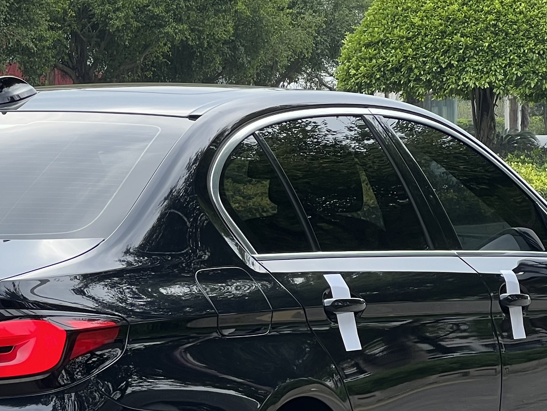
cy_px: 443
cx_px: 101
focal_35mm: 190
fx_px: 3003
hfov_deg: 10.4
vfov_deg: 7.8
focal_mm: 9
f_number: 2.8
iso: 32
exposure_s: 1/109
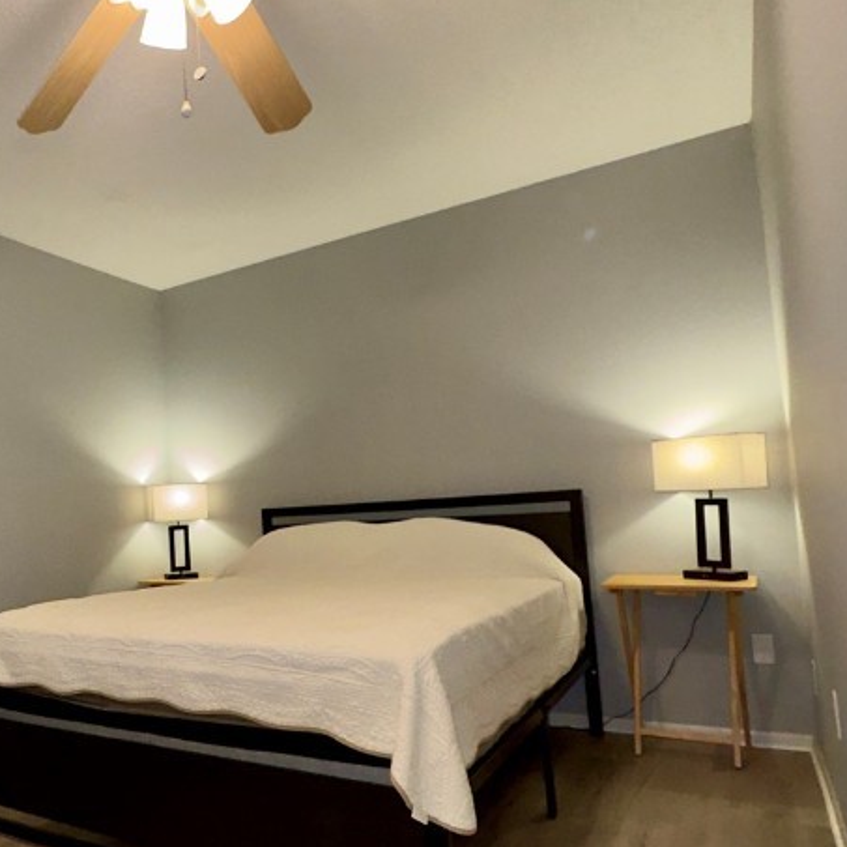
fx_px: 775
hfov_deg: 53.4
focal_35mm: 28
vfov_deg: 57.1
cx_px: 166
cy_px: 477
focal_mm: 2.22
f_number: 2.2
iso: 250
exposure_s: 1/60
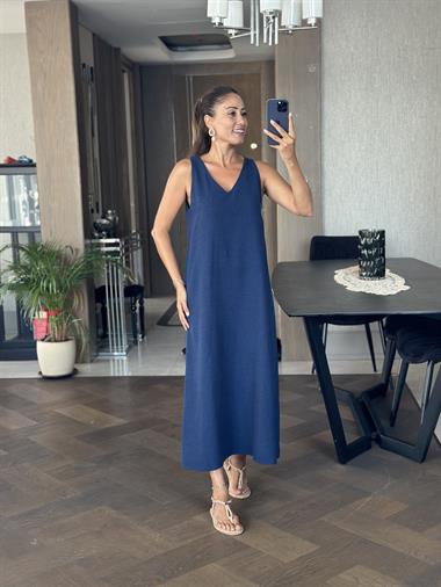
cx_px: 220
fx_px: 815
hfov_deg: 30.3
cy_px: 294
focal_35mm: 48
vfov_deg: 39.6
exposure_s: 1/60
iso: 160
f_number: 1.78
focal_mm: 6.86
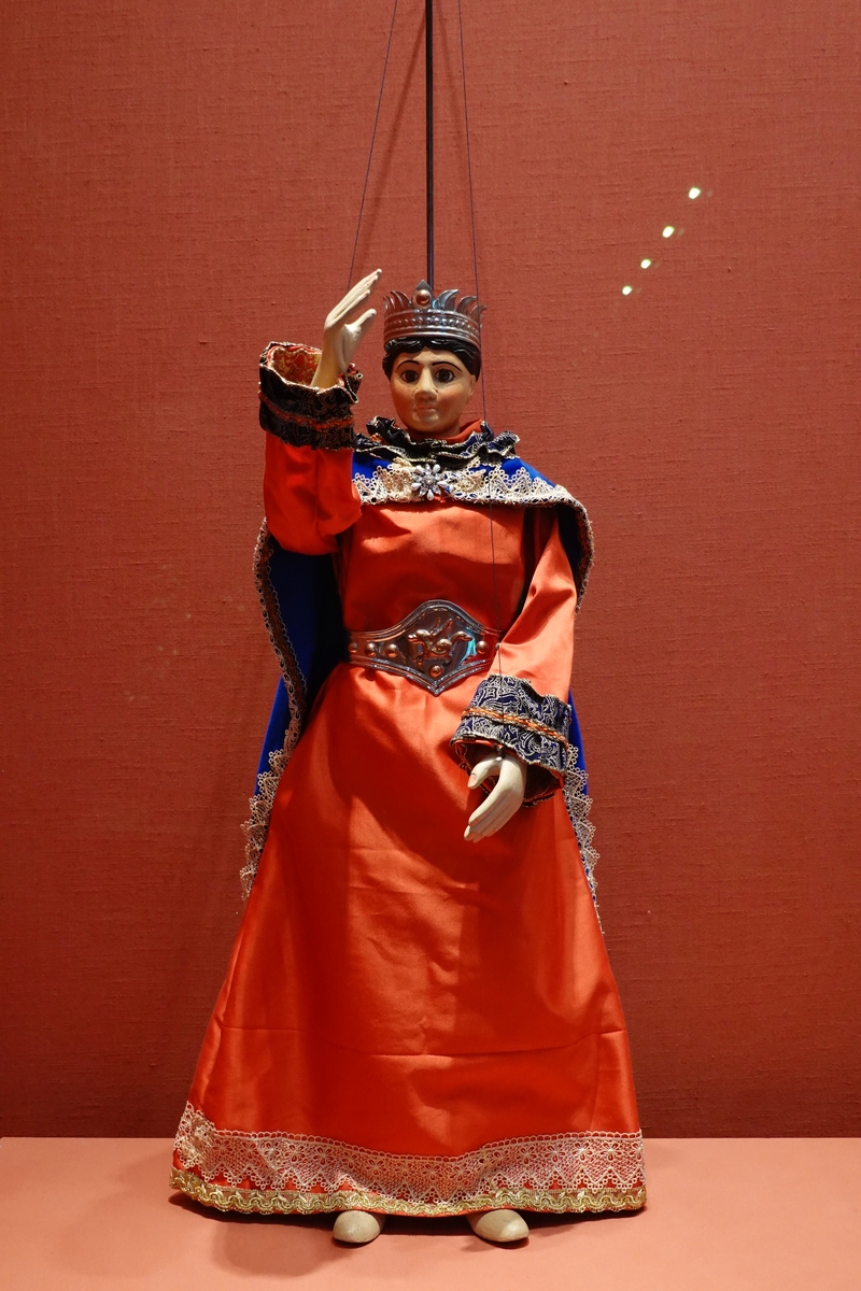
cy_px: 646
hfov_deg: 31.9
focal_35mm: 42
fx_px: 1507
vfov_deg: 46.4
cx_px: 430
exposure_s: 1/50
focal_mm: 15.59
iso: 1250
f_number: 4
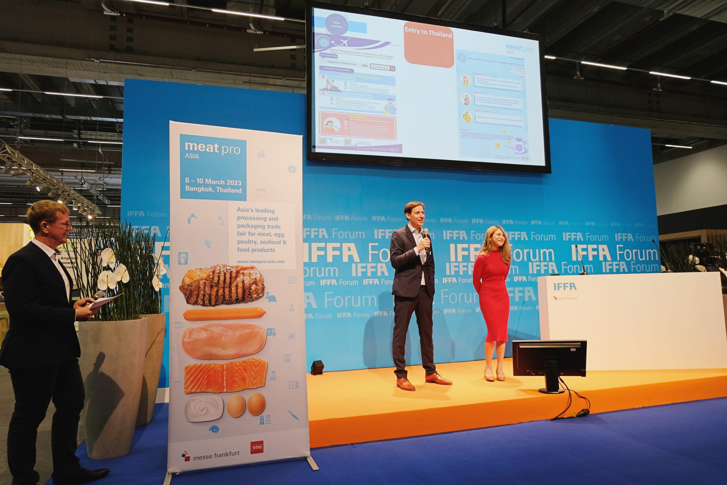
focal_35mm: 24
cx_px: 364
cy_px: 242
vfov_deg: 53.1
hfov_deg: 73.7
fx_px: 485
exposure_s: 1/150
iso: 400
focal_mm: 16
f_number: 4
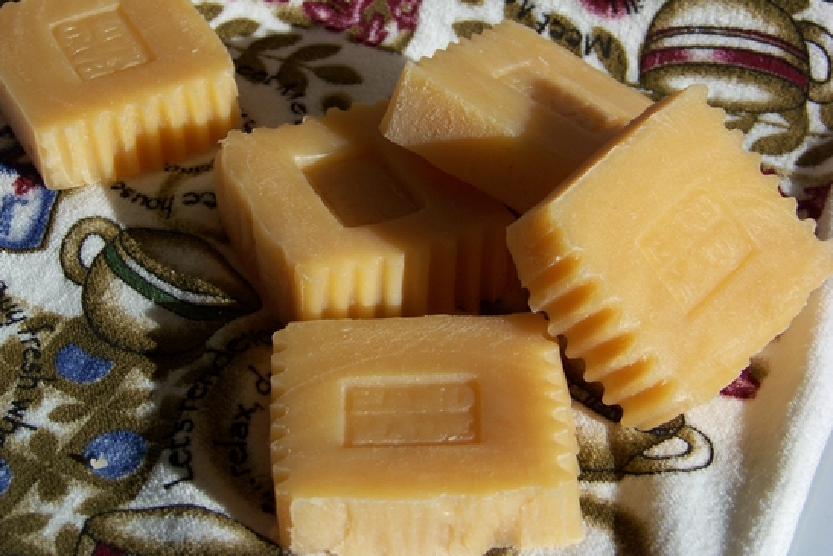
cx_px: 416
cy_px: 255
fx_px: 2106
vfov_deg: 15.0
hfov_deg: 22.4
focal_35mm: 91
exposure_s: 1/1000
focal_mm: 14.6
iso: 64
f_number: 3.2
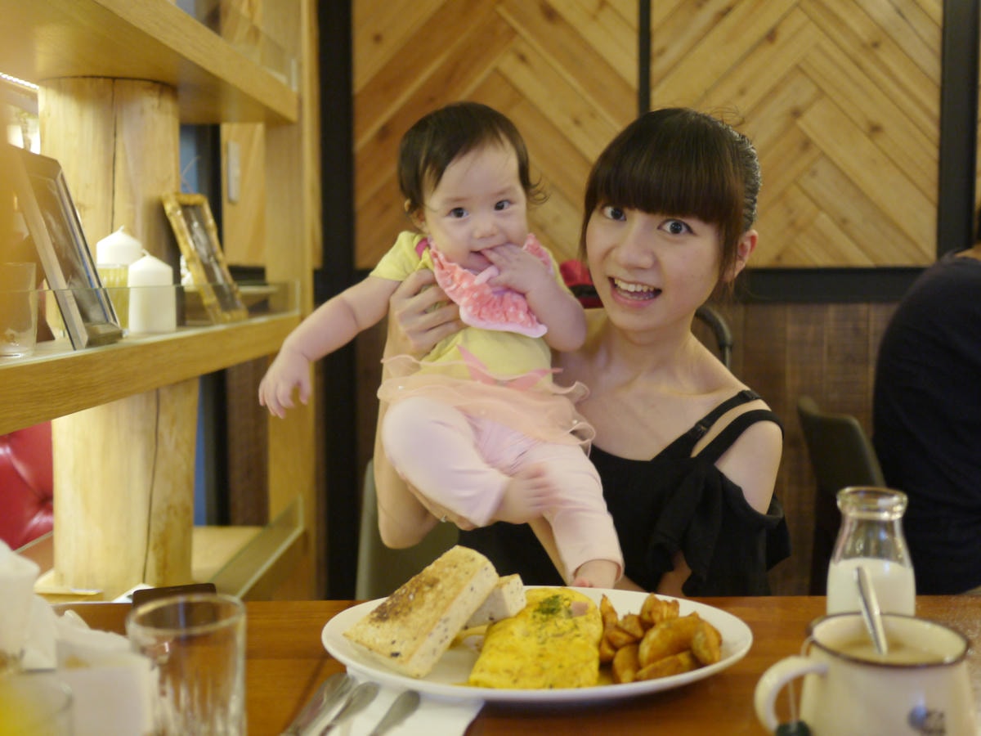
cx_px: 490
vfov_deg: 36.0
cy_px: 368
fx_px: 1134
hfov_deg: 46.8
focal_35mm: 40
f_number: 1.7
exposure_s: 1/15
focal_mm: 20
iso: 400
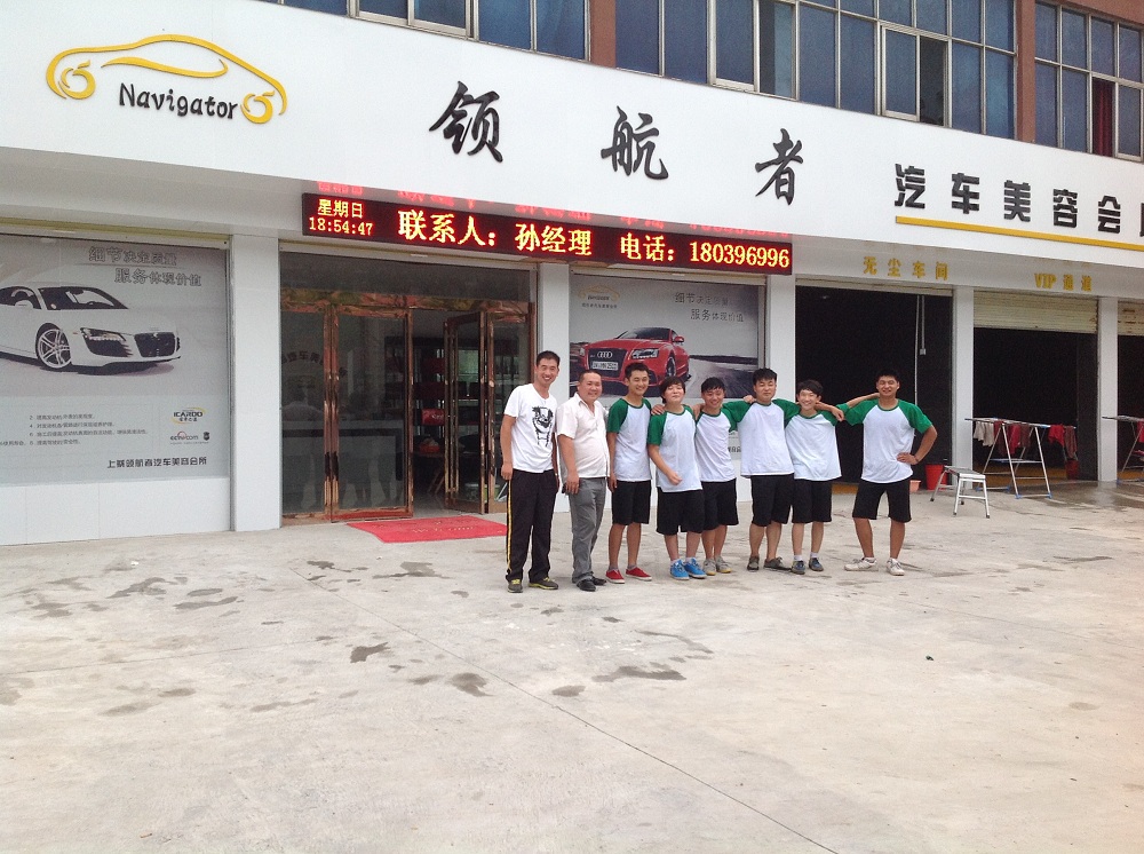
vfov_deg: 40.6
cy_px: 427
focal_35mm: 35
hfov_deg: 52.7
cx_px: 572
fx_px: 1154
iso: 100
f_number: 2.4
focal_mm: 4.28
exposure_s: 1/120
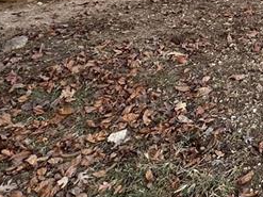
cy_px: -101
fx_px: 440
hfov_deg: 25.2
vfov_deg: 21.2
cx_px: 395
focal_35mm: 58
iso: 40
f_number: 2.2
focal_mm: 2.22
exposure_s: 1/206
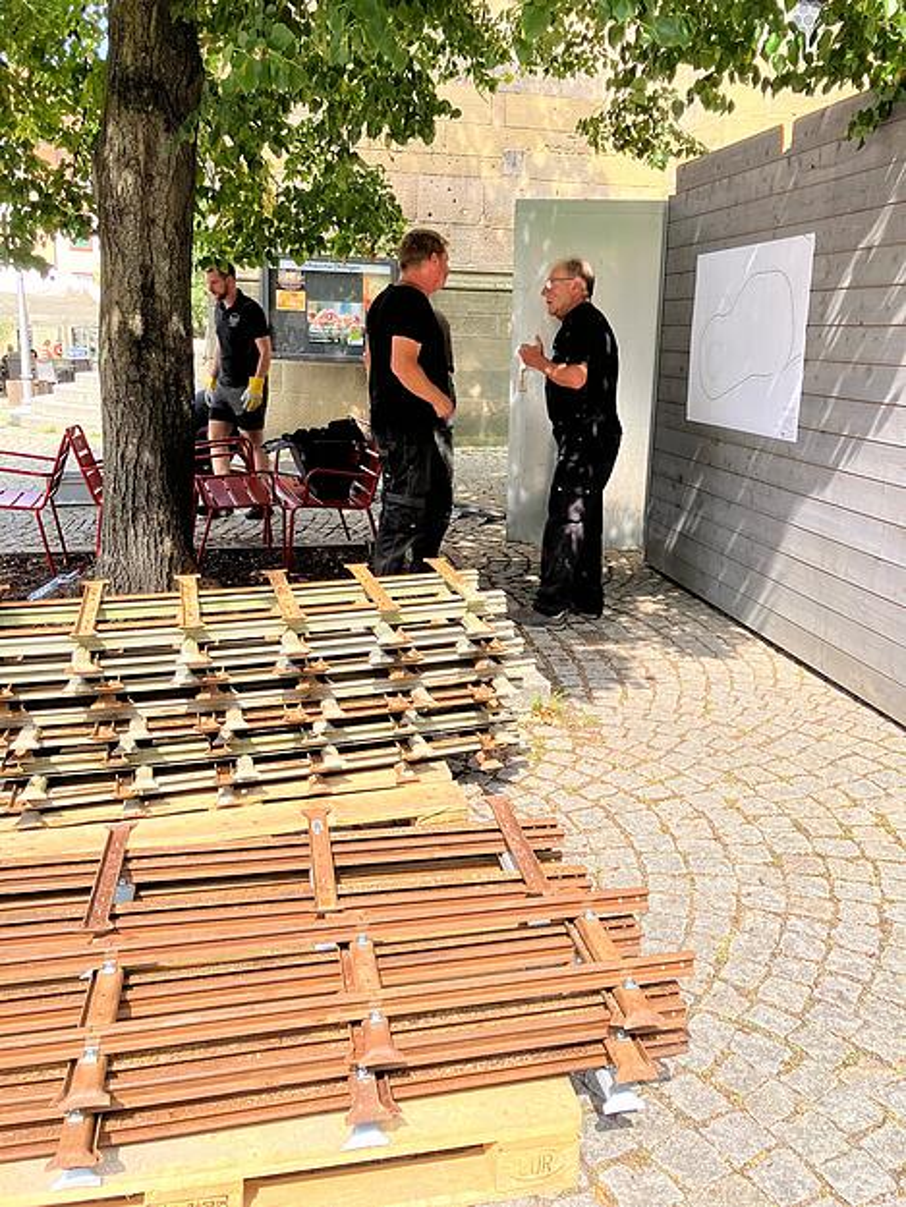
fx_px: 977
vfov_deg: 63.4
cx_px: 453
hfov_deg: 49.8
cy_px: 604
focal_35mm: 28
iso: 32
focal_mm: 3.99
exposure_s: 1/476
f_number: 1.8
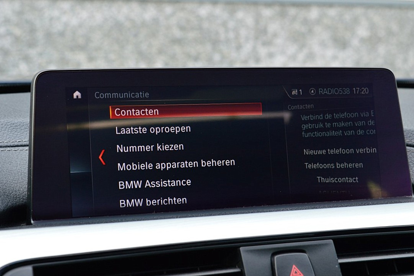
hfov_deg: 31.9
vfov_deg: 21.6
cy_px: 138
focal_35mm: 63
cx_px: 207
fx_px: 724
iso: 640
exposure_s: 1/60
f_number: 8
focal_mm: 42
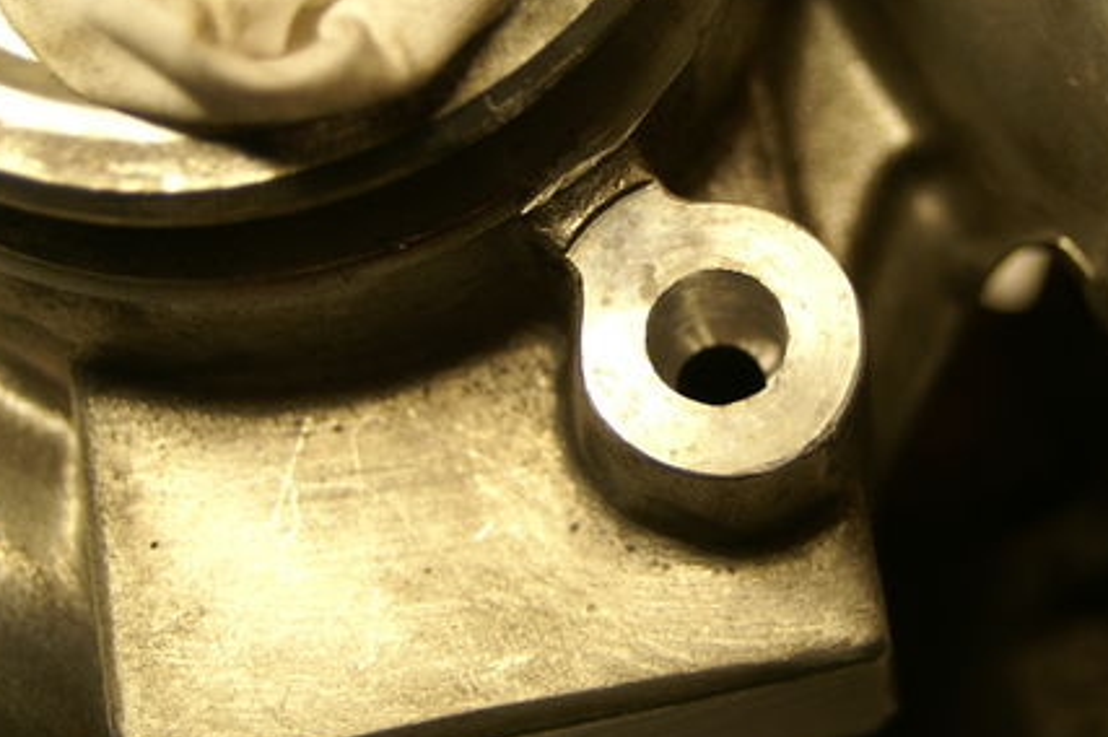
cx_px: 669
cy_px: 285
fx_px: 2422
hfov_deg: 25.7
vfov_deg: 17.3
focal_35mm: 79
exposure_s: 1/30
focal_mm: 35
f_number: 5
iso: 200
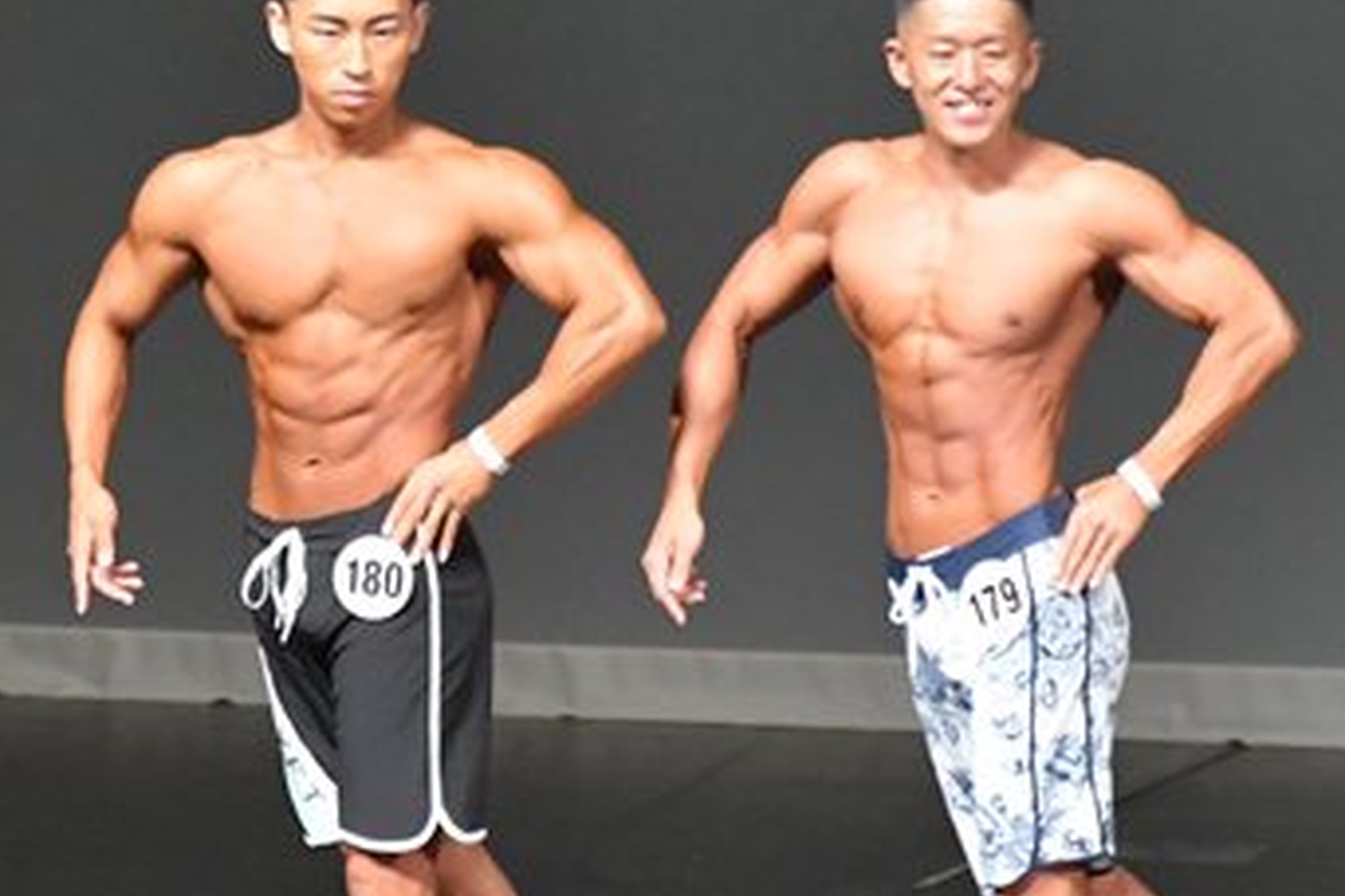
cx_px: -144
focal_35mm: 612
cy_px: 554
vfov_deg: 2.2
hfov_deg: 3.4
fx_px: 22863
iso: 9000
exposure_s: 1/400
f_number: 5.6
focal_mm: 180
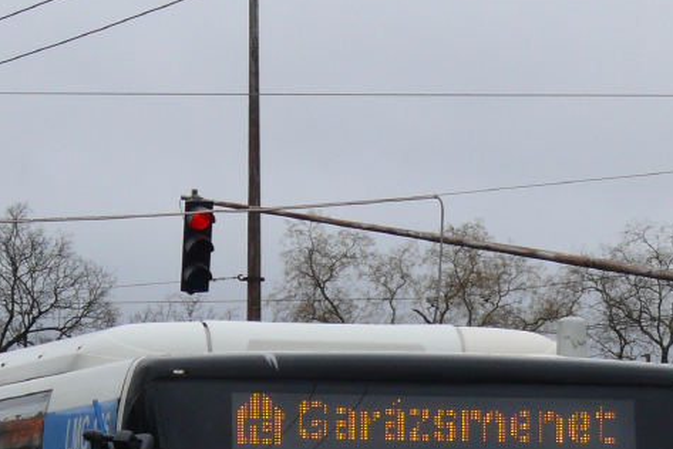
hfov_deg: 4.9
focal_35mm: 417
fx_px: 7800
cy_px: 504
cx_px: 263
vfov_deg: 3.3
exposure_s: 1/320
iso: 100
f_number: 5.6
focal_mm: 30.9
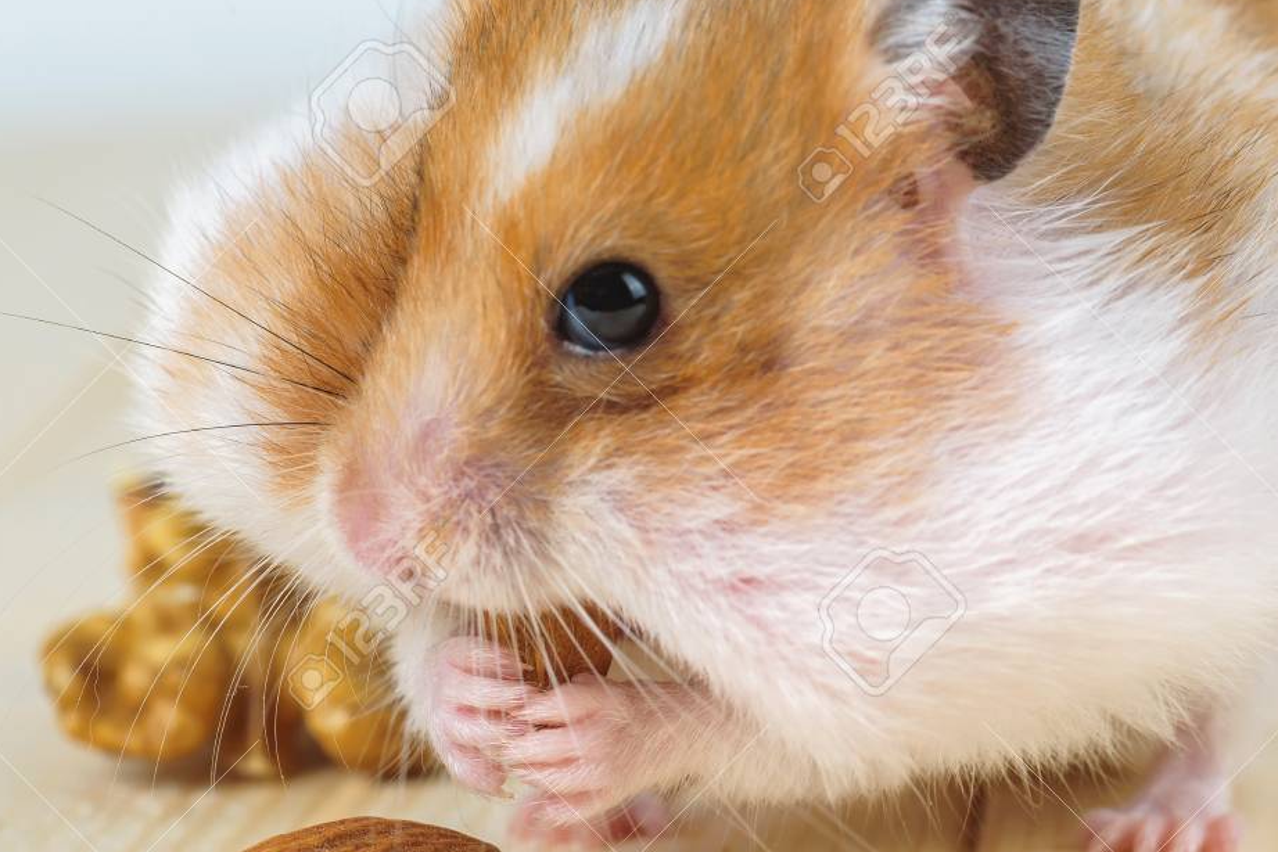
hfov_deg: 13.9
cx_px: 627
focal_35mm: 148
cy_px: 566
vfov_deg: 9.3
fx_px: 5254
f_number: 16
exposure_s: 1/60
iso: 100
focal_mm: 105
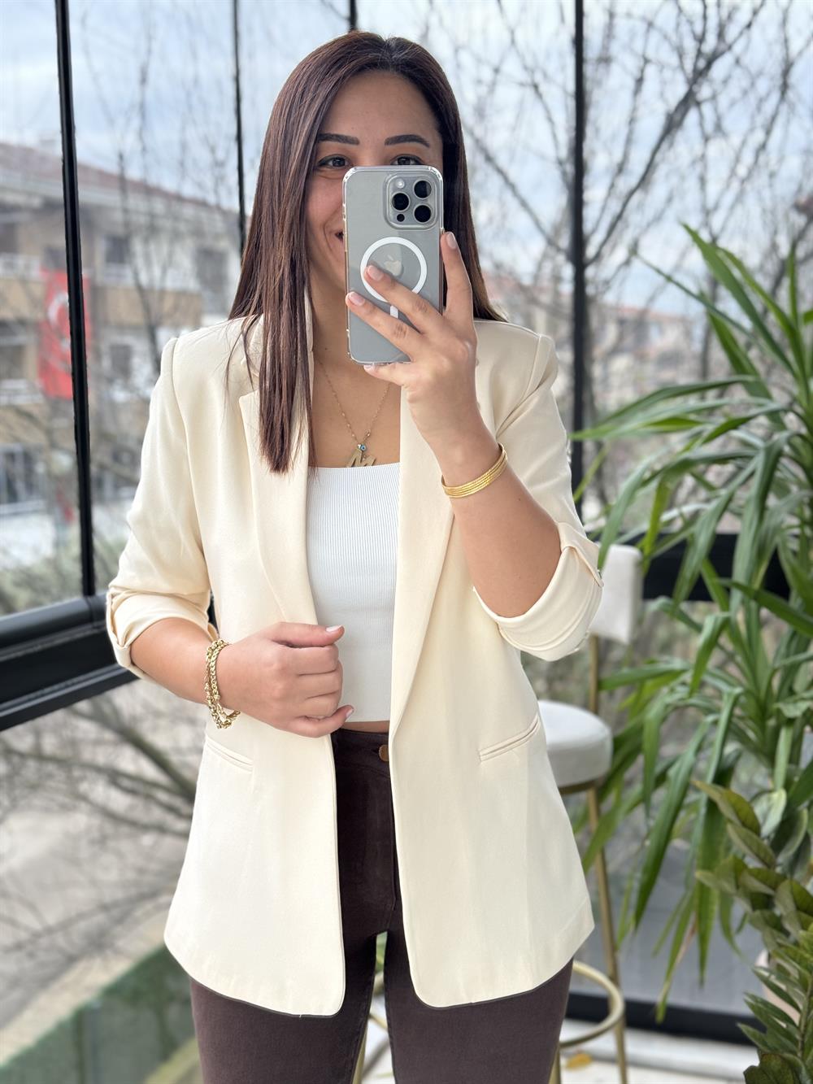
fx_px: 1503
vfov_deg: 39.7
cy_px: 542
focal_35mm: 48
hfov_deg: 30.3
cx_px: 406
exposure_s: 1/94
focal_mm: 6.86
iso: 100
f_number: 1.78
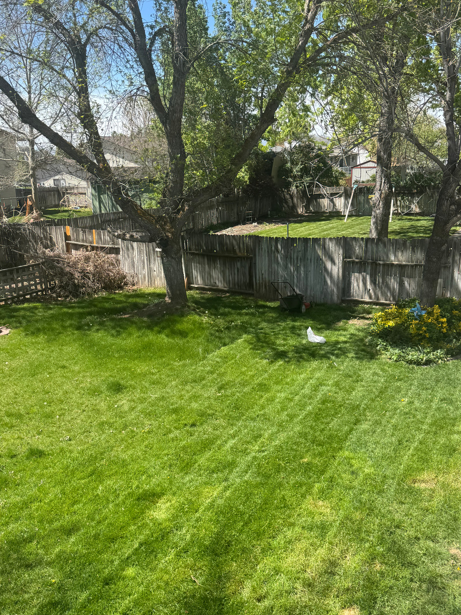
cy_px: 332
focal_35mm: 32
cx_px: 208
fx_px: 568
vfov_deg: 56.7
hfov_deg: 44.1
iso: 80
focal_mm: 6.76
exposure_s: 1/1637
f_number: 1.78
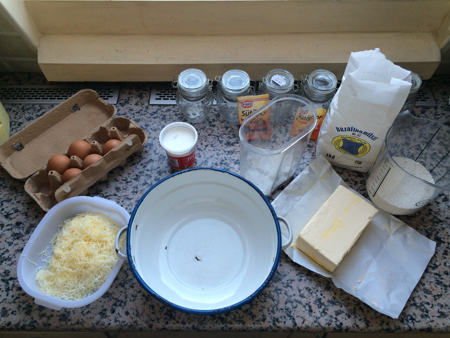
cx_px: 225
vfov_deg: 48.2
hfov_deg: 61.7
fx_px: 377
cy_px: 169
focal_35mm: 29
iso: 50
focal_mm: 4.15
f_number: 2.2
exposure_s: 1/50
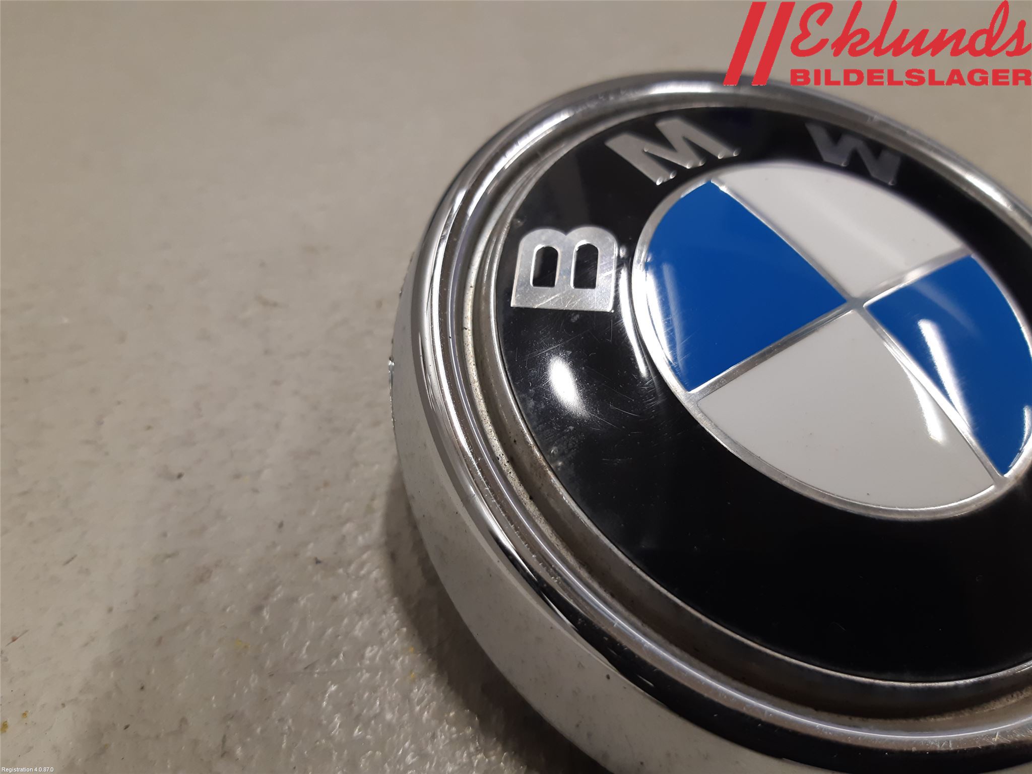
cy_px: 387
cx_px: 516
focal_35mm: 26
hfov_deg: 67.3
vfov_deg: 53.1
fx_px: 775
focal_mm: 3.93
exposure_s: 1/50
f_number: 1.7
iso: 100
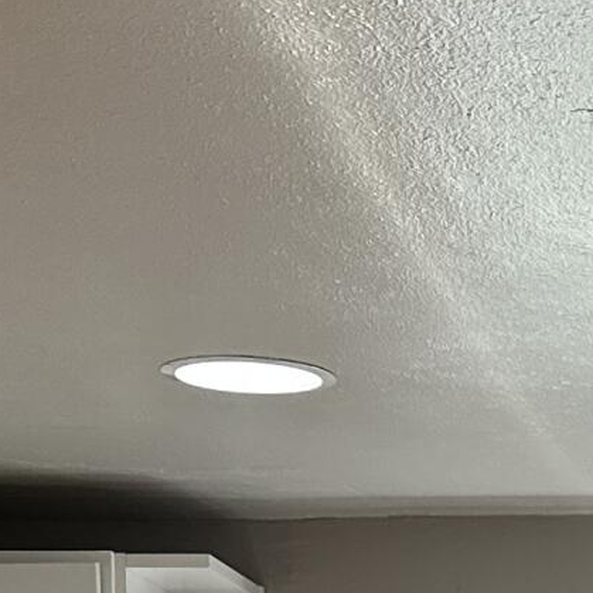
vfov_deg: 10.7
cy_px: 1122
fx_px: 2946
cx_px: 916
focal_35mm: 152
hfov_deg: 11.0
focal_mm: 6.86
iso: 100
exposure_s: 1/139
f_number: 1.78
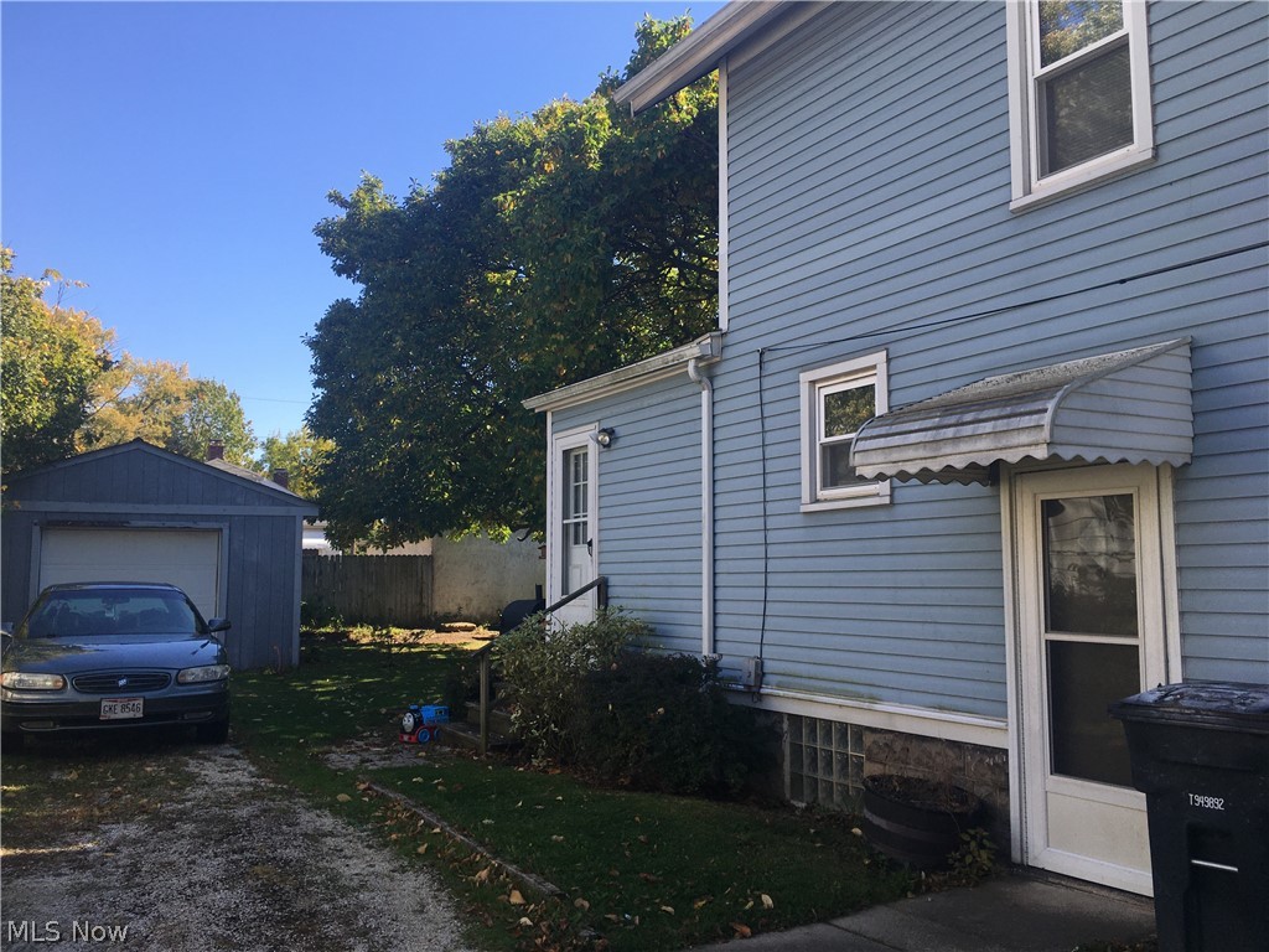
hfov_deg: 61.7
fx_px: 1063
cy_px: 476
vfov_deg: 48.2
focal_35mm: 29
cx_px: 634
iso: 25
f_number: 2.2
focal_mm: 4.15
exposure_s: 1/569
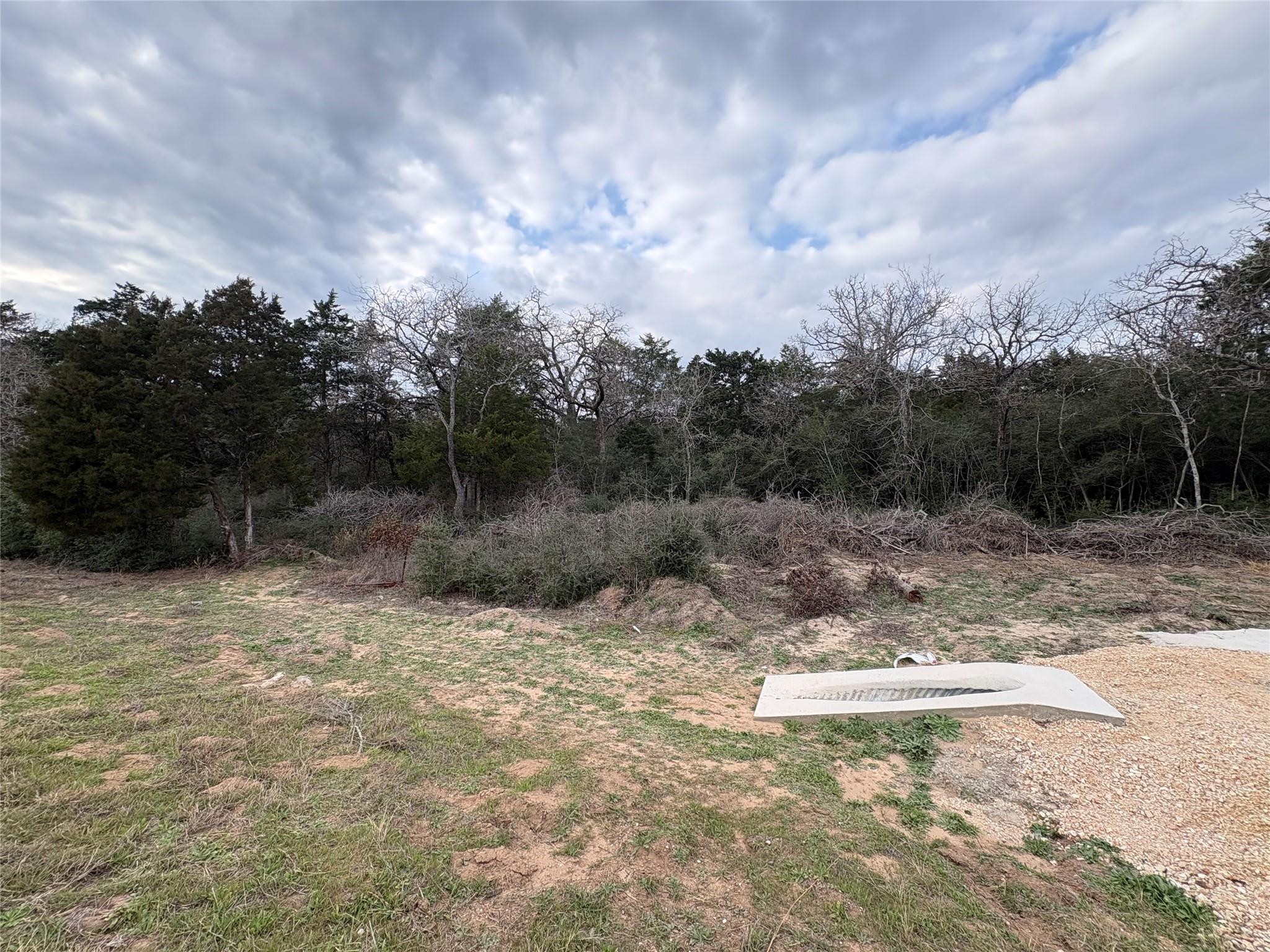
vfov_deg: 85.7
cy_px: 476
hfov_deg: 102.1
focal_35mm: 14
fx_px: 514
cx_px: 635
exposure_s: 1/448
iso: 50
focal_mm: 2.22
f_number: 2.2
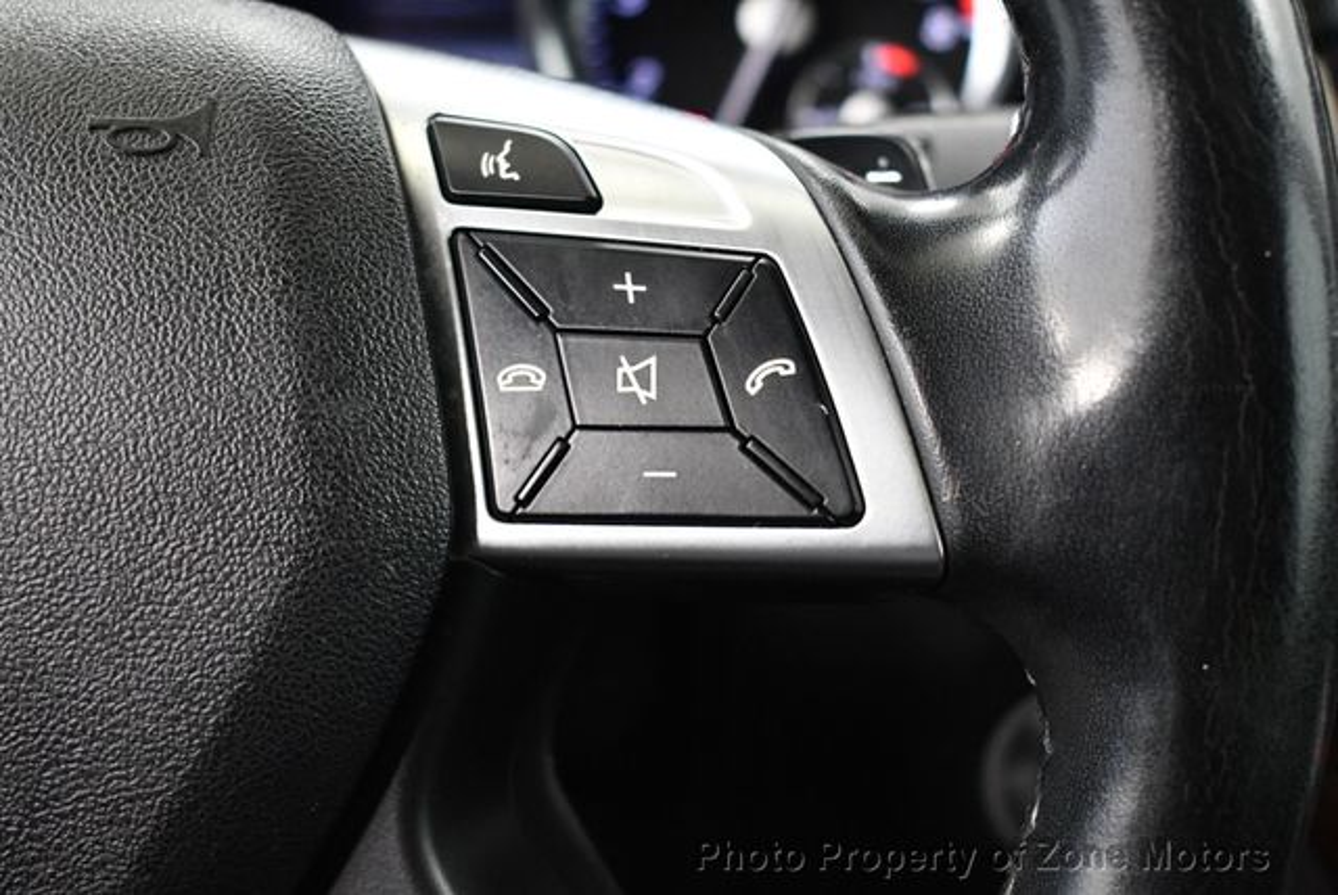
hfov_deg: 38.2
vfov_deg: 26.0
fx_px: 1934
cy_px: 448
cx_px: 669
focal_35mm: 52
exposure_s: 1/60
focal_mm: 26
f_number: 4
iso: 3200
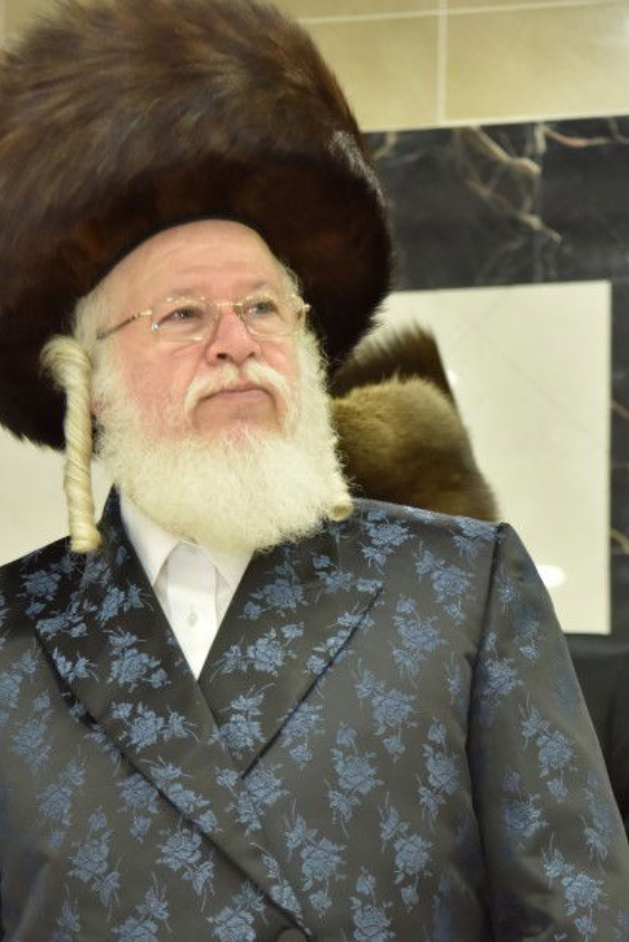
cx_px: 225
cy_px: 655
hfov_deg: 9.9
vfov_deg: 14.8
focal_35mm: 138
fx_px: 3612
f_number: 4
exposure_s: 1/160
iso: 1250
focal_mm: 82
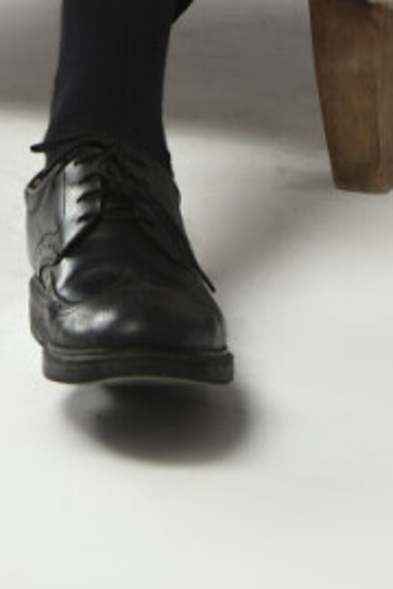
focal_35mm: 169
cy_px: -657
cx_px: 31
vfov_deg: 10.9
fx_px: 2767
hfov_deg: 8.1
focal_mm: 38
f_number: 5.6
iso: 400
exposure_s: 1/125
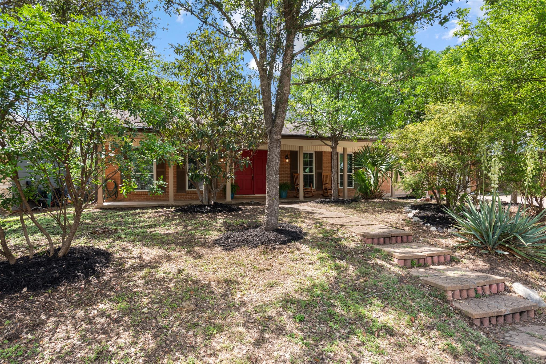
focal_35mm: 21
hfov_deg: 81.2
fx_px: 319
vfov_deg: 59.5
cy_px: 182
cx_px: 273
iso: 400
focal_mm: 21
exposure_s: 1/125
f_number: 8
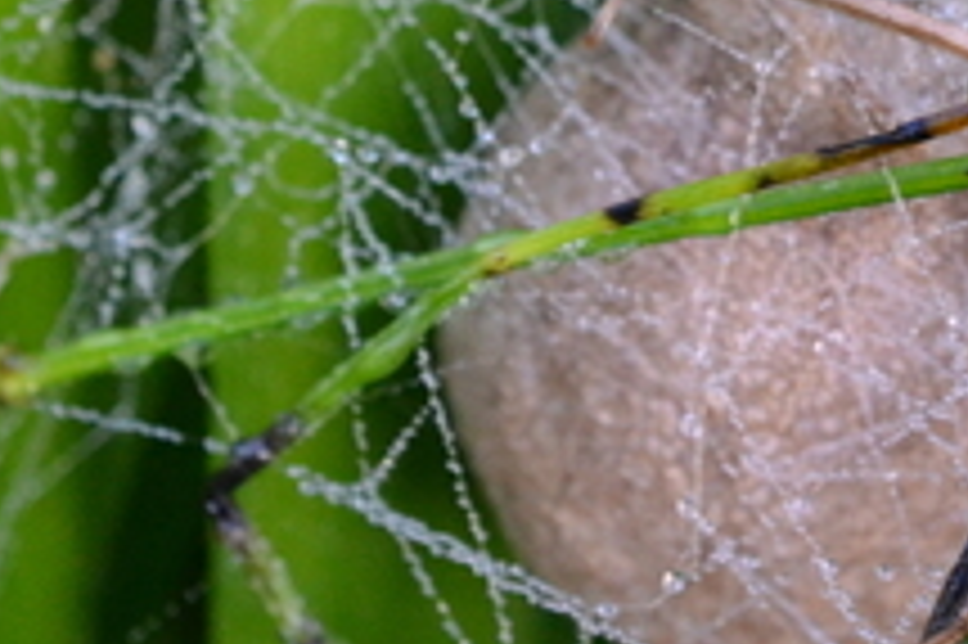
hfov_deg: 4.3
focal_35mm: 475
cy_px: 151
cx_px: 945
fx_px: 12758
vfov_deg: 2.9
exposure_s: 1/160
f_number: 8
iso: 1600
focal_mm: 85
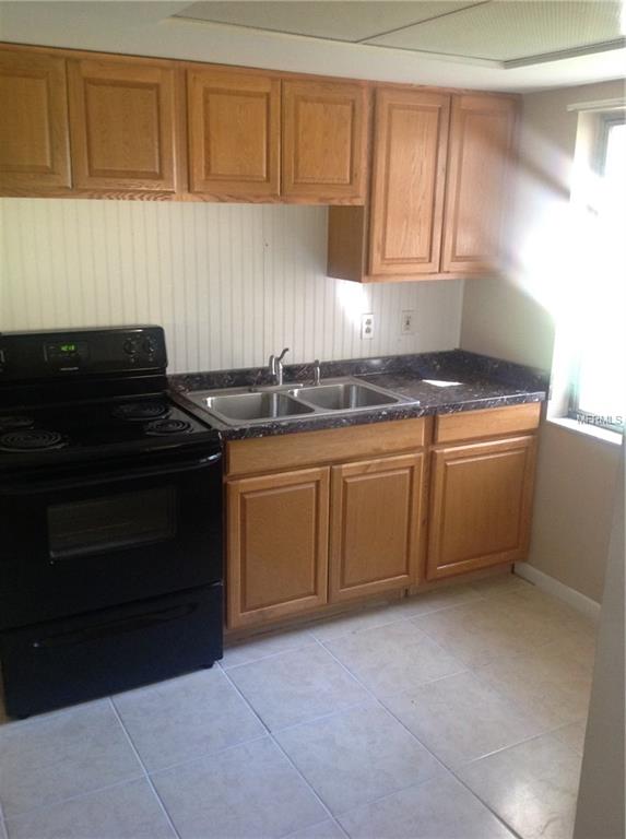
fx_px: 847
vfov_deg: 52.7
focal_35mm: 35
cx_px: 313
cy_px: 420
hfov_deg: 40.6
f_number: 2.4
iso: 200
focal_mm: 4.28
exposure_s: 1/15
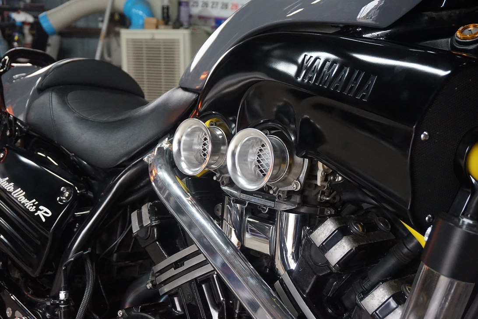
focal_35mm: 40
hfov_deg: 47.9
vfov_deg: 33.0
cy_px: 160
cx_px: 239
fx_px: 537
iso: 2500
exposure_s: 1/160
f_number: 4.5
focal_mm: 27
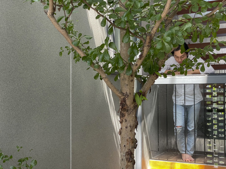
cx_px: 113
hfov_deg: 36.8
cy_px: 84
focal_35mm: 52
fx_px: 339
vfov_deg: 28.0
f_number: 2
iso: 125
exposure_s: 1/99
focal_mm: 6
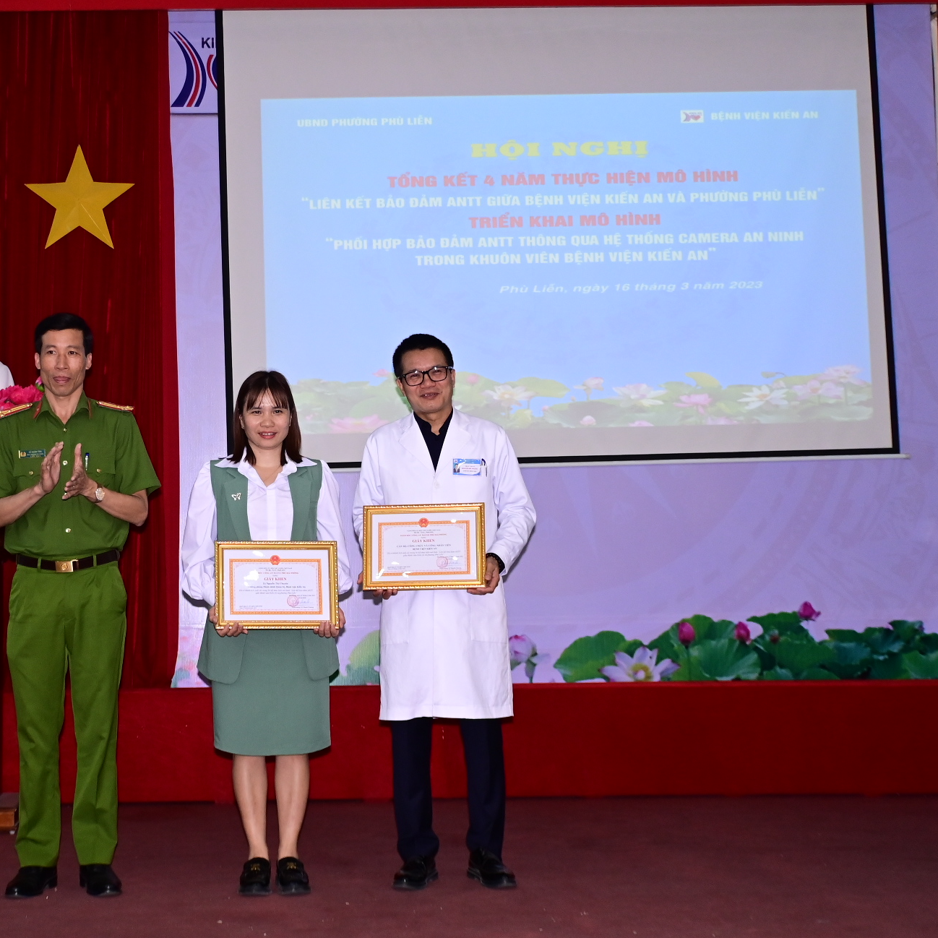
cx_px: 310
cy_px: 467
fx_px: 1778
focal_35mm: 58
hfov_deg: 29.3
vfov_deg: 29.6
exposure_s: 1/200
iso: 1250
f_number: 4
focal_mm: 30
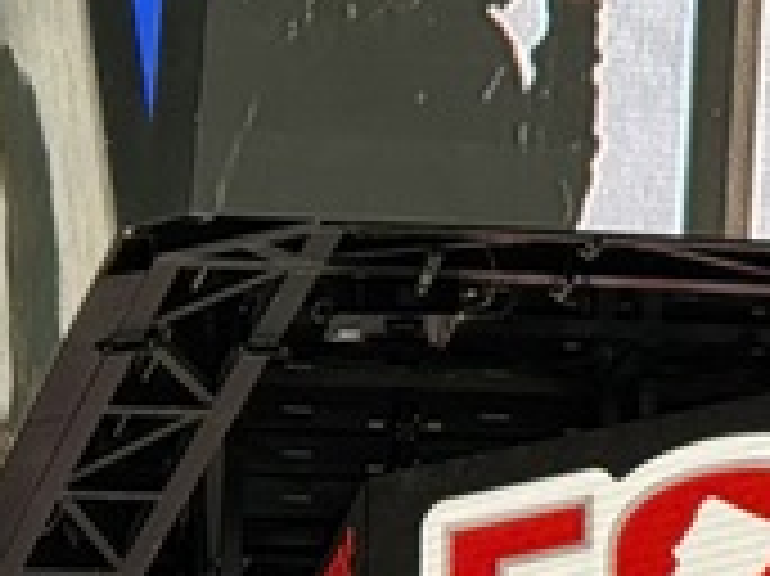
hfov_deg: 6.6
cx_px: 2053
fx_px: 6246
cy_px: -531
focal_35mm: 281
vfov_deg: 5.2
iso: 50
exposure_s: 1/124
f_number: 1.78
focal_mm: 6.76
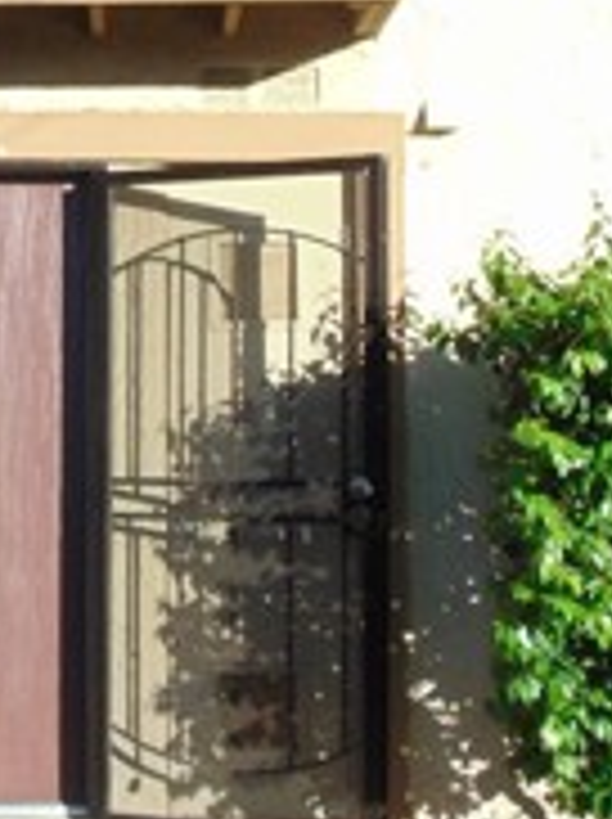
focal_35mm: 88
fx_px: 2079
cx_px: -63
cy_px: 369
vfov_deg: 22.3
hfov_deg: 16.2
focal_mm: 4.5
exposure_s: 1/500
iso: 80
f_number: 3
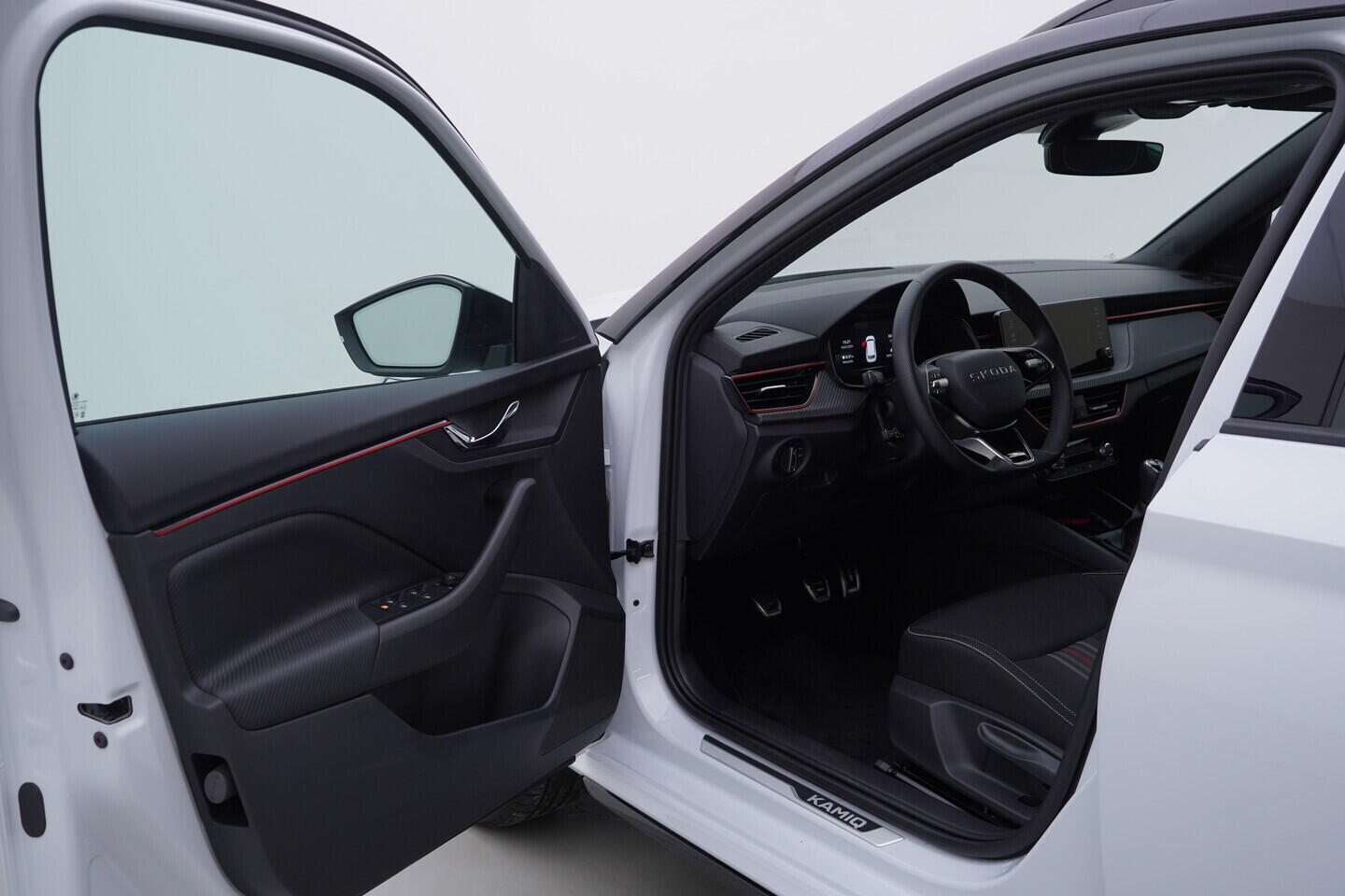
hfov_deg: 53.1
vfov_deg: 36.9
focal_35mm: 36
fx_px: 1345
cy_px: 448
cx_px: 672
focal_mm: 24
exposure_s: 1/80
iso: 125
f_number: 4
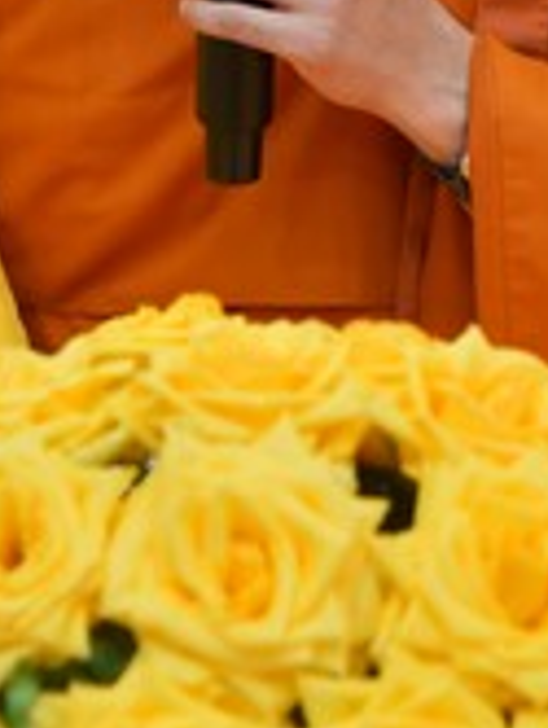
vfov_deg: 8.3
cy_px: -395
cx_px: 228
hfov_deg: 6.4
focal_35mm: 233
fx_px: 4906
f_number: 4.5
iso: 500
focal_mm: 62
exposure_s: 1/160
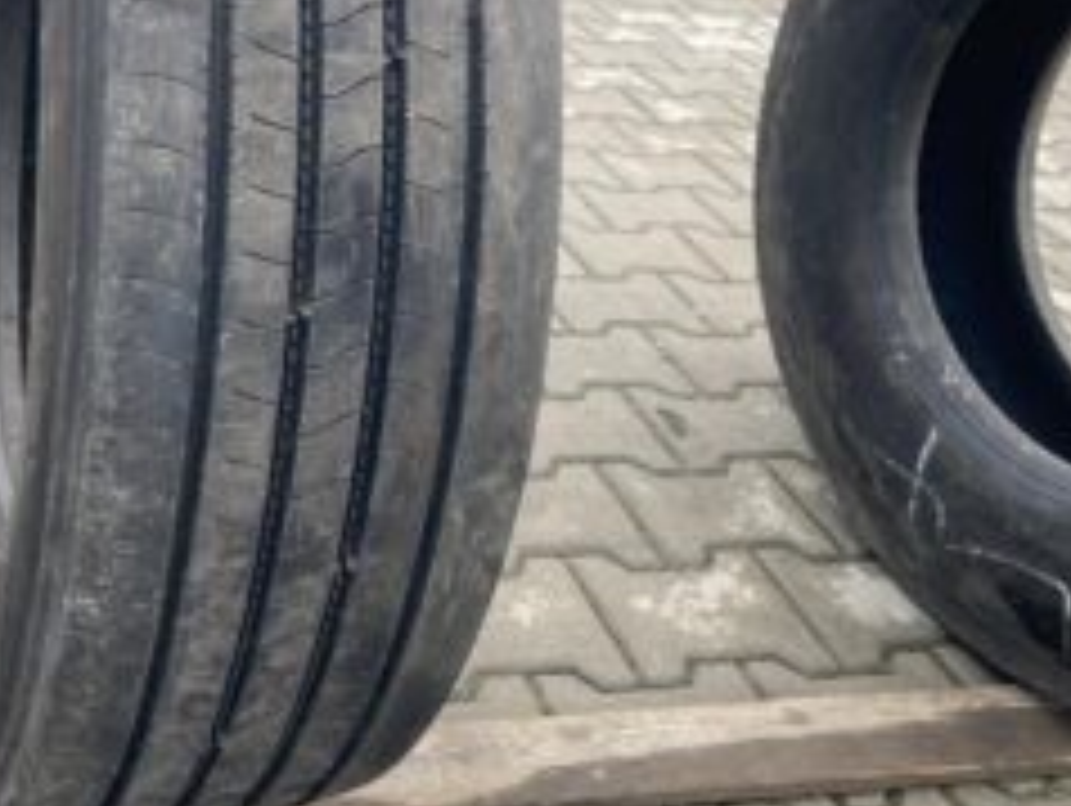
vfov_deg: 30.3
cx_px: 256
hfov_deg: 39.2
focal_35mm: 47
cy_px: 178
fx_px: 1456
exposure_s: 1/204
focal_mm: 4.25
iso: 32
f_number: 1.8
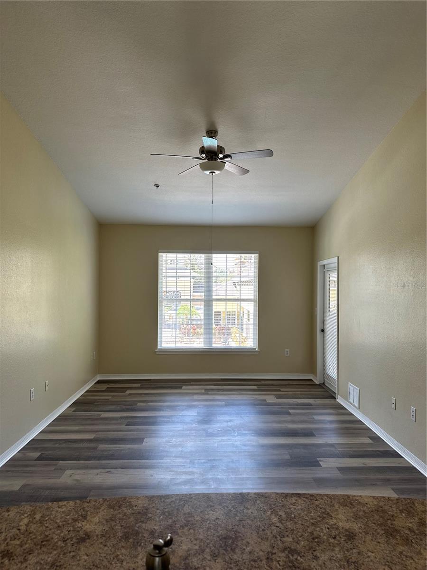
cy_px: 285
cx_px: 214
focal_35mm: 24
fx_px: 395
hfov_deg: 56.8
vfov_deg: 71.6
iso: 100
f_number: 1.78
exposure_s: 1/139
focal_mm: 6.86
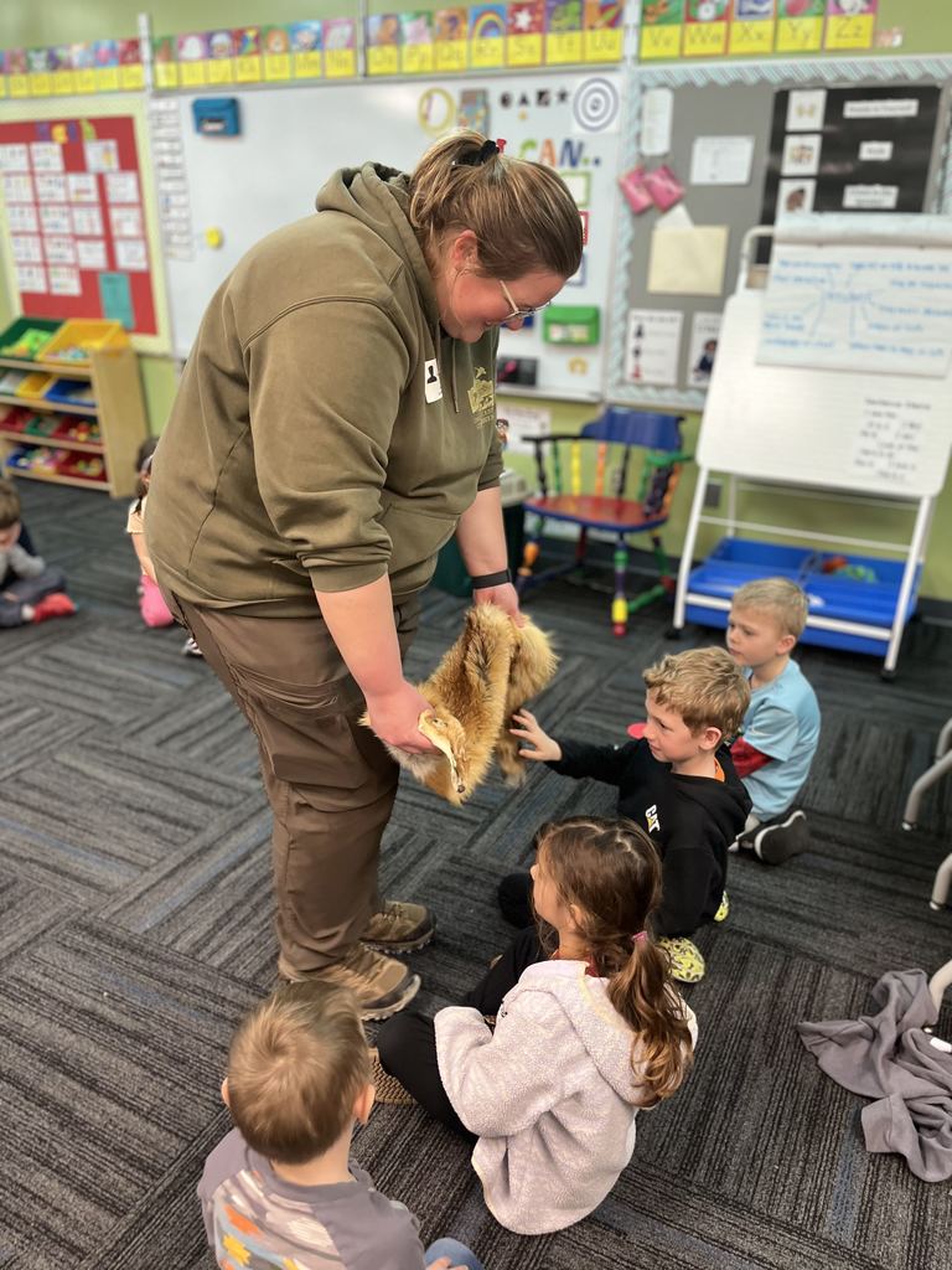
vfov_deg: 67.3
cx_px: 476
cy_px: 635
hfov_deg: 53.1
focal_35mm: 26
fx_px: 953
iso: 200
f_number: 1.6
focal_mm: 5.1
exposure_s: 1/60
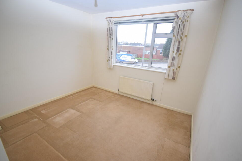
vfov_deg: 73.7
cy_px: 85
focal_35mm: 16
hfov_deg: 96.7
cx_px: 119
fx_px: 108
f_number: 4.5
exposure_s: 1/60
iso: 400
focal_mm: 10
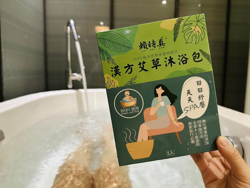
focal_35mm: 24
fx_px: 173
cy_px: 94
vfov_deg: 56.8
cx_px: 125
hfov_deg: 71.6
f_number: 1.78
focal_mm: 6.86
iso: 1000
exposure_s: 1/47
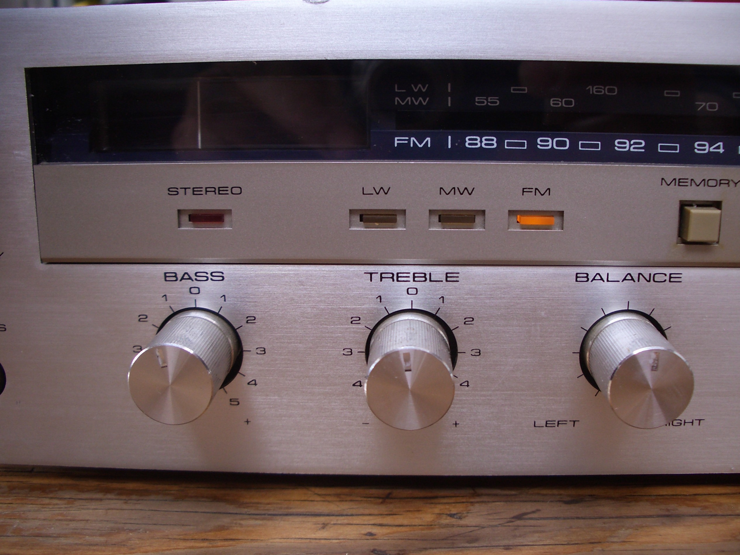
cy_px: 278
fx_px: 748
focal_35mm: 35
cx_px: 370
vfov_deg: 40.7
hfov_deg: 52.6
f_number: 2.6
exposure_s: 1/40
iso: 100
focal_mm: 5.8
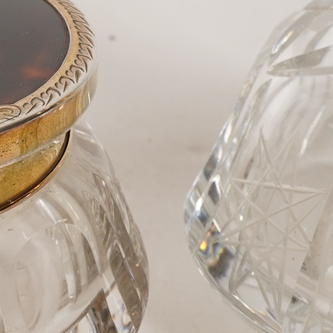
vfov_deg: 12.6
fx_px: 1502
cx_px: -154
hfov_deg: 12.1
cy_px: 203
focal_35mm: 138
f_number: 22
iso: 400
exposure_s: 1/125
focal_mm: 30
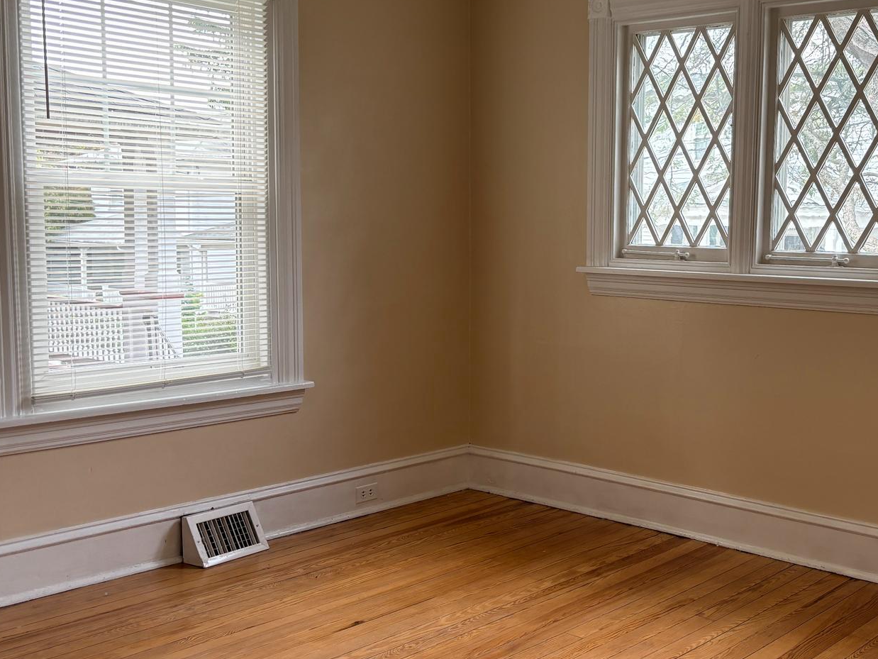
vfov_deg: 33.6
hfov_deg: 43.0
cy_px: 319
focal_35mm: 43
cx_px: 616
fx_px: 1091
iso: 64
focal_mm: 5.96
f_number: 1.6
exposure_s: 1/121
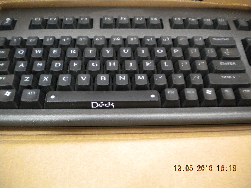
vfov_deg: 40.7
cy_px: 94
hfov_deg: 52.6
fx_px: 254
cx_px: 126
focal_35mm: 35
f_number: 3.1
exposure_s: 1/8.8
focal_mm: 6.3
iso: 621
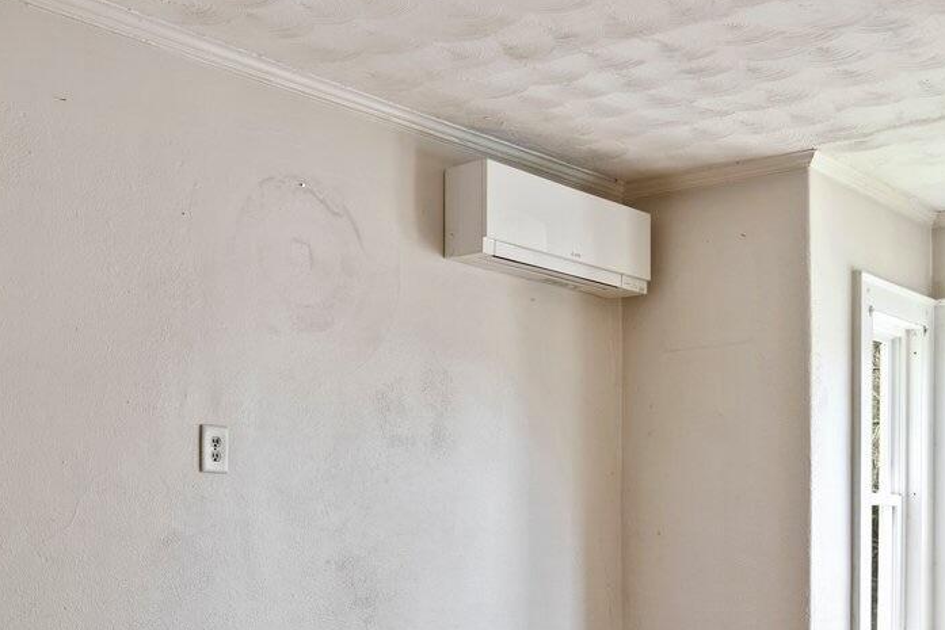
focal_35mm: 47
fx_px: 1234
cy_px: 539
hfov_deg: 41.3
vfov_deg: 27.8
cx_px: 637
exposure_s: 1.3
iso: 50
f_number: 9
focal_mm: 16
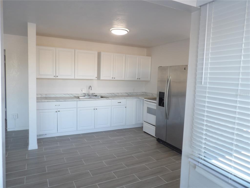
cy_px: 94
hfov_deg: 71.6
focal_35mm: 24
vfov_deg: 56.8
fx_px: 173
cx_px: 125
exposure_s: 1/33
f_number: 3.2
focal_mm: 4.3
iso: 105
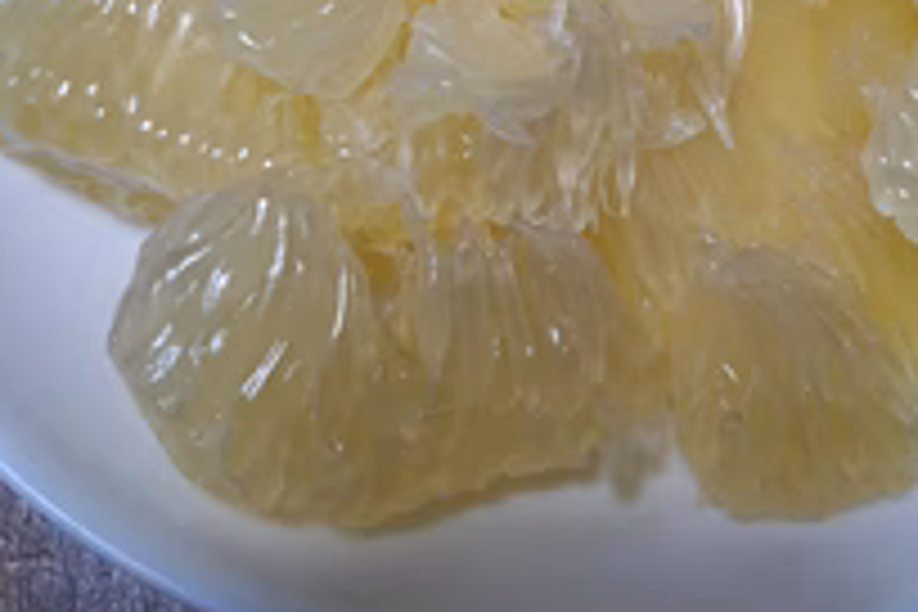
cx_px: 608
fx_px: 1198
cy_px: -86
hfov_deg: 41.4
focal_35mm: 47
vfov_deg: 26.1
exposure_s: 1/50
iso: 100
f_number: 1.8
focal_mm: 5.54
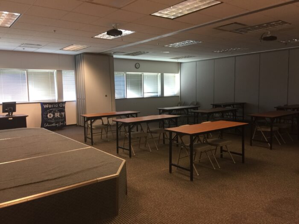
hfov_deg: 61.7
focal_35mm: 29
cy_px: 112
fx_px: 250
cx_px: 150
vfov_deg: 48.2
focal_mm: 4.15
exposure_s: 1/15
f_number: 2.2
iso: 50
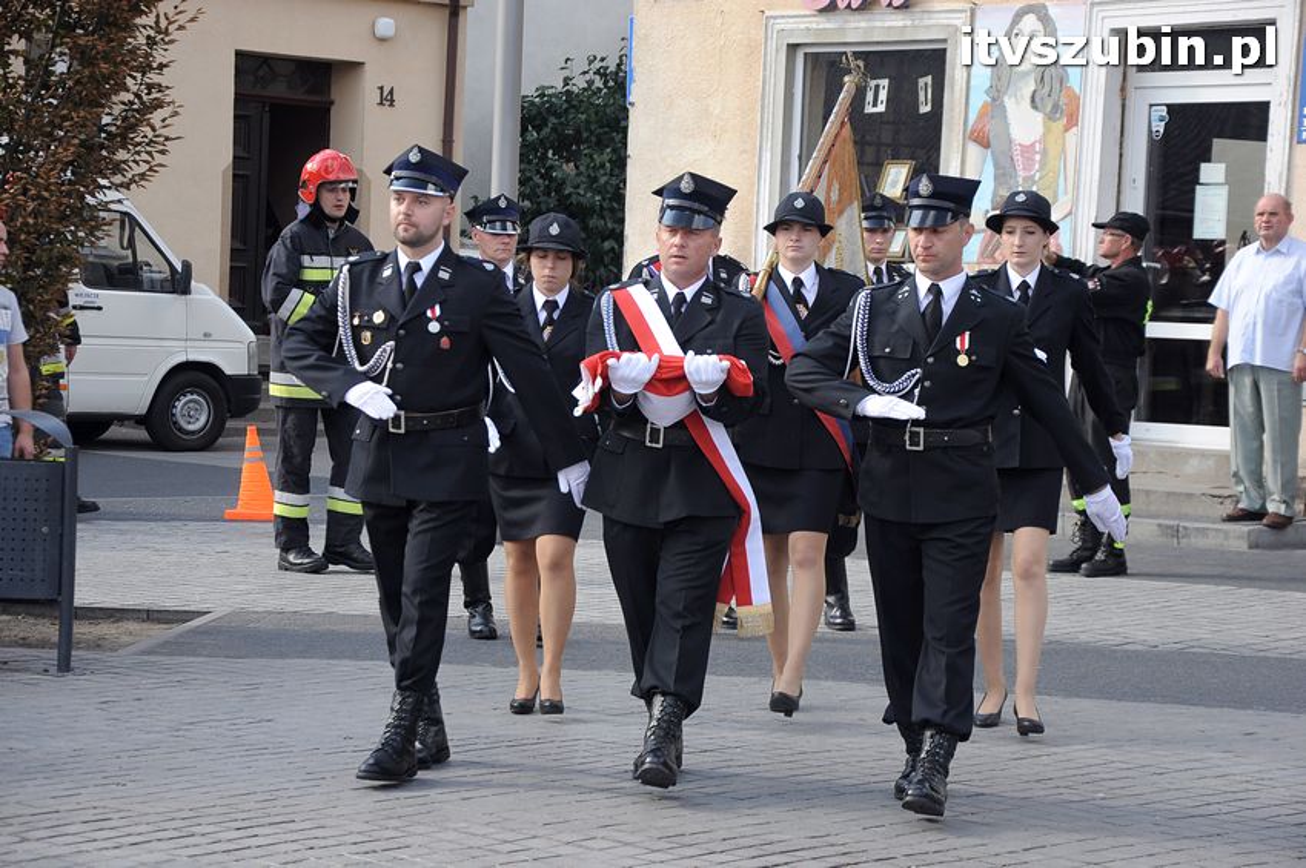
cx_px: 653
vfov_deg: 13.8
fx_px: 3588
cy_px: 434
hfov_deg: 20.6
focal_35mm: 99
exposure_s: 1/400
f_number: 5.3
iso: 400
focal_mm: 66
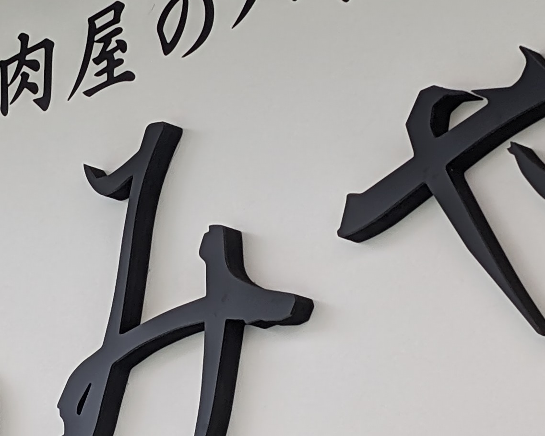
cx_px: 95
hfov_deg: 11.2
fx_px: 2775
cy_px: 263
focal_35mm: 172
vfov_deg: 9.0
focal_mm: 6.9
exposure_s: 1/59.1
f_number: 1.68
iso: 24
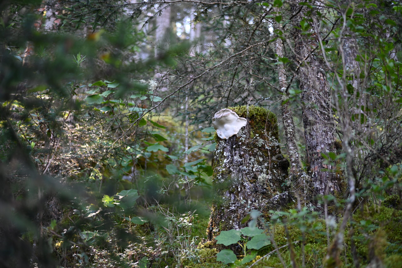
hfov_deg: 39.6
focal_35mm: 50
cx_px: 201
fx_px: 559
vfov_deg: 27.0
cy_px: 134
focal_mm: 50
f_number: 1.8
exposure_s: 1/100
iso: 200
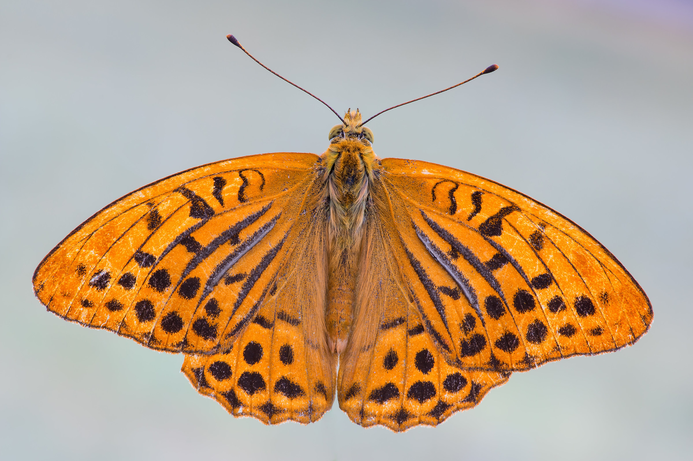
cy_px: 230
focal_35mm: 150
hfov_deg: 13.7
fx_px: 2885
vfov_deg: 9.1
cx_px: 346
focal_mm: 100
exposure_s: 1/2.5
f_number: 13
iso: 100
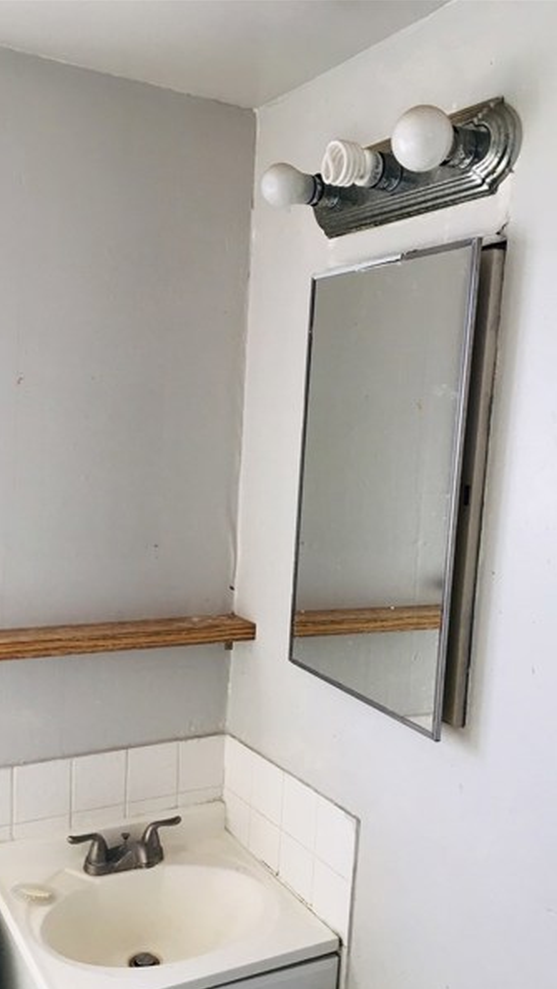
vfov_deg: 58.0
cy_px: 530
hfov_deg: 34.6
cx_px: 224
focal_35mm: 34
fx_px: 892
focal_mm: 4.15
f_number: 2.2
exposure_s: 1/30
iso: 25
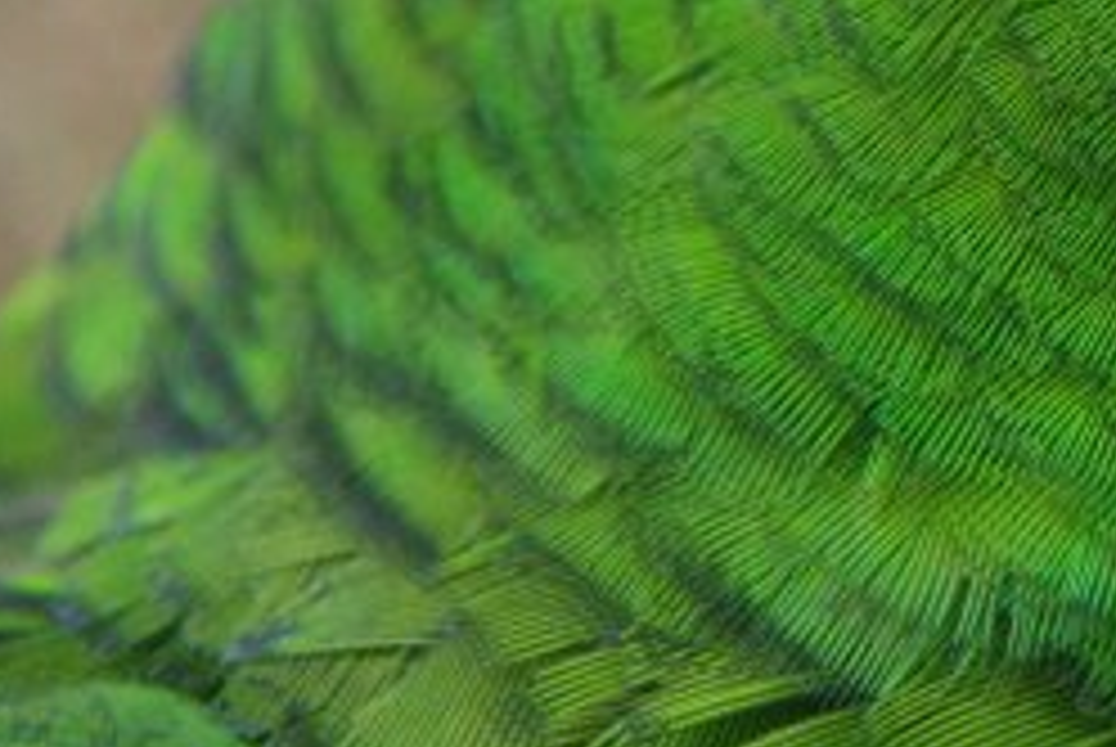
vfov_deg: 2.1
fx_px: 20286
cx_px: 1773
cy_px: -99
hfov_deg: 3.1
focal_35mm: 654
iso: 400
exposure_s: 1/100
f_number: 6
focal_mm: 135
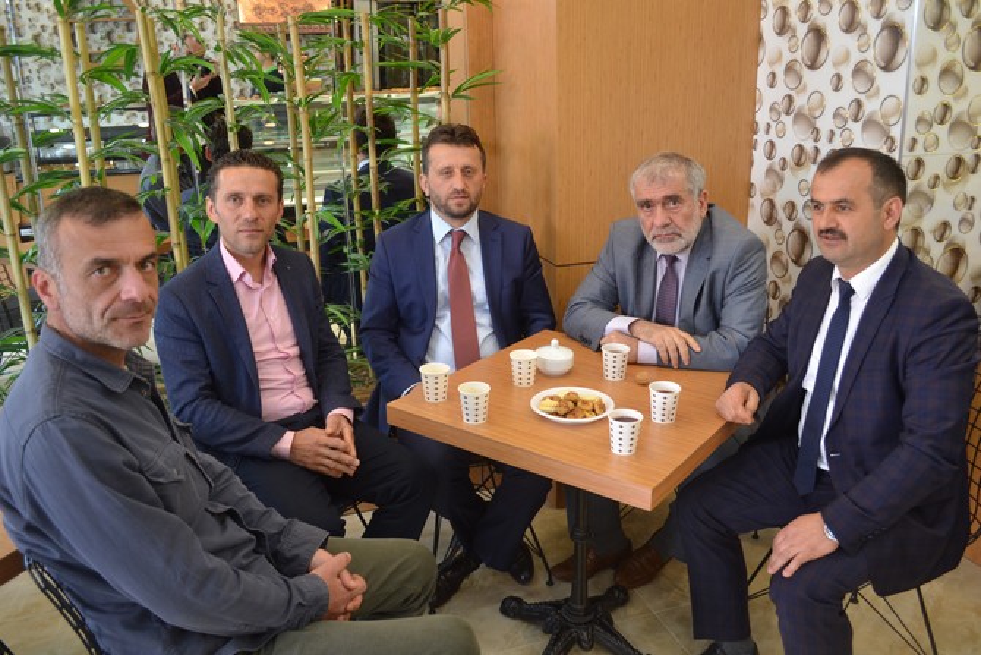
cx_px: 490
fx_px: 818
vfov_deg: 43.6
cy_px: 328
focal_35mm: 30
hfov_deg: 61.9
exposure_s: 1/50
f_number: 3.8
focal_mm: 20
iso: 400
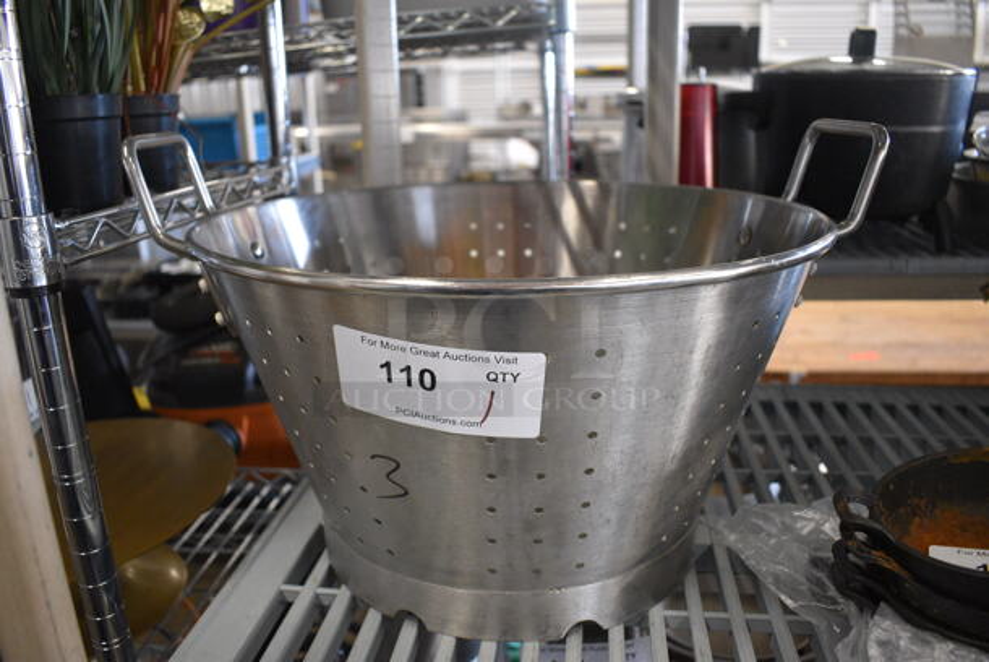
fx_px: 742
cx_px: 494
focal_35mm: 27
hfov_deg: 67.3
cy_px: 331
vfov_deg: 48.0
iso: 2000
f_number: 3.5
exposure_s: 1/125
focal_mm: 18
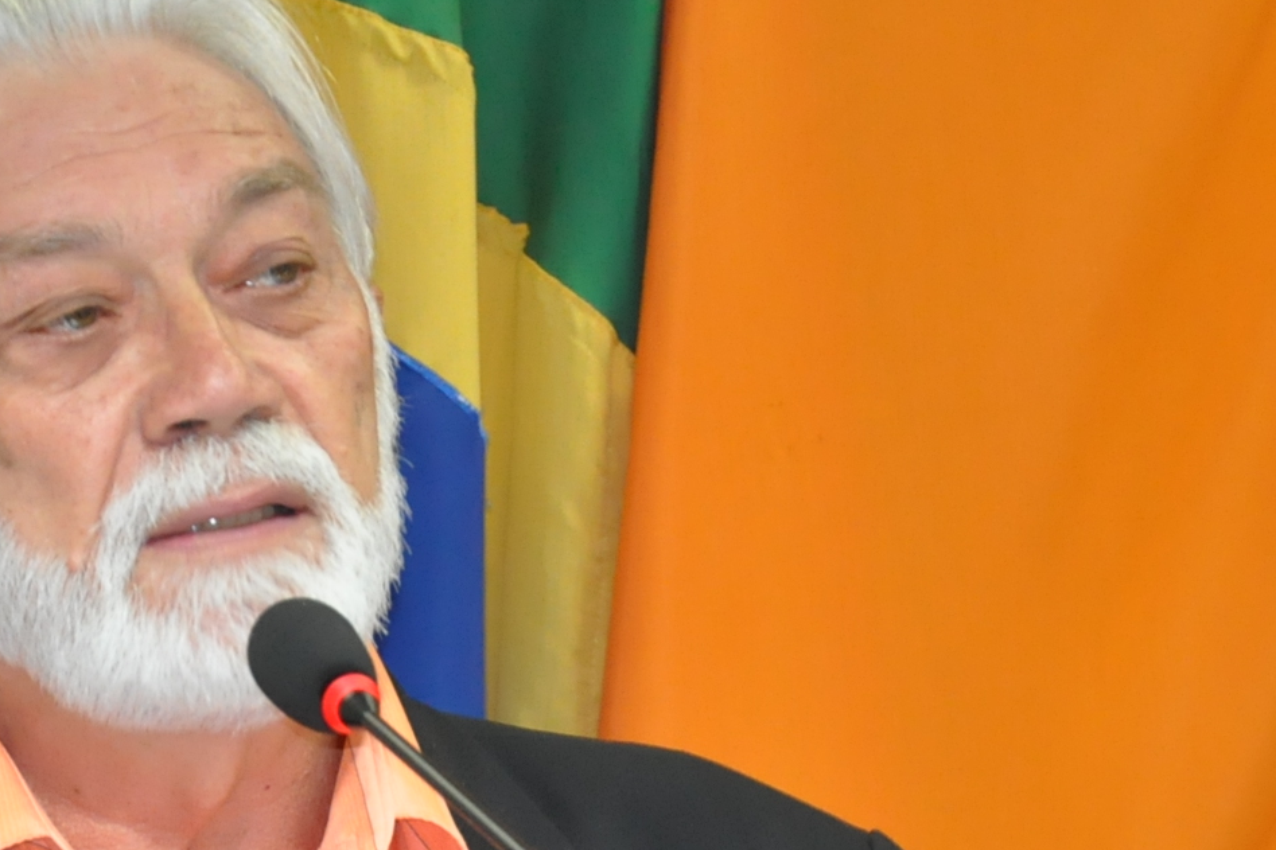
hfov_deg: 7.1
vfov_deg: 4.8
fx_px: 10212
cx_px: 297
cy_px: 837
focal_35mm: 288
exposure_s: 1/60
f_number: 5.6
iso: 2000
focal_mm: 85
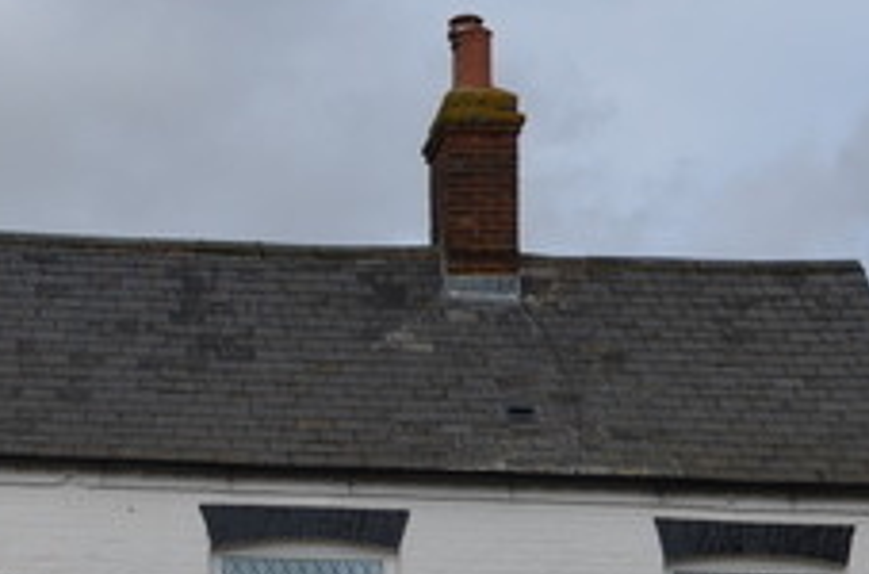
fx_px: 3057
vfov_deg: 10.6
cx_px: 234
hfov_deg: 16.1
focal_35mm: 127
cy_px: 641
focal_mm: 30
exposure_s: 1/250
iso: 110
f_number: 8
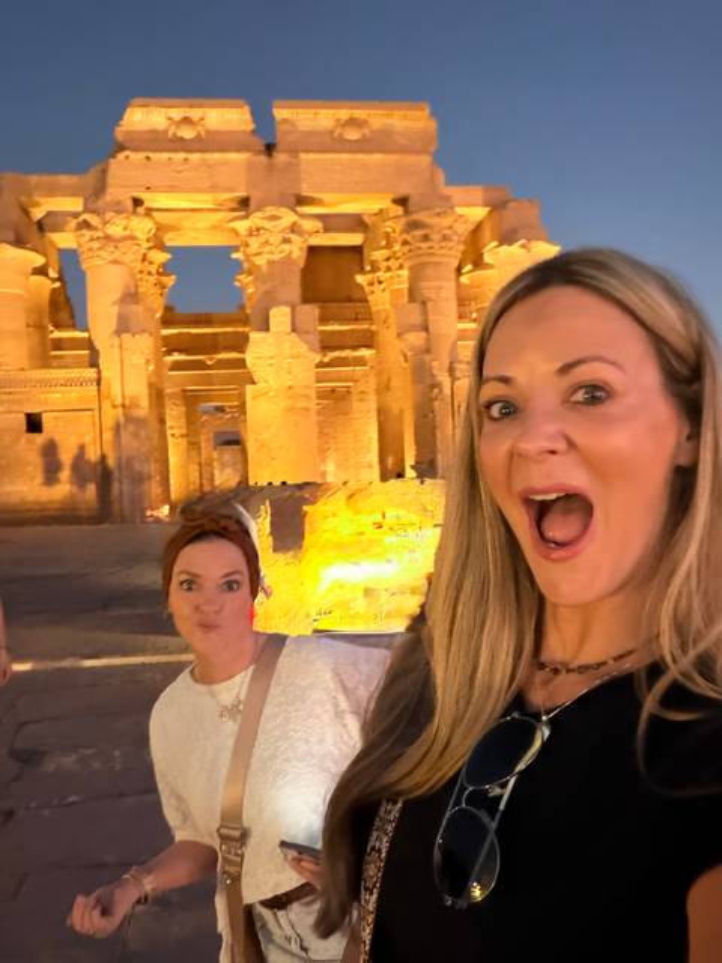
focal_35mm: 30
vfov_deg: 60.0
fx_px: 834
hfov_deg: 46.8
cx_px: 361
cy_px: 482
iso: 1000
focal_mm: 2.71
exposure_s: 1/17
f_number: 1.9
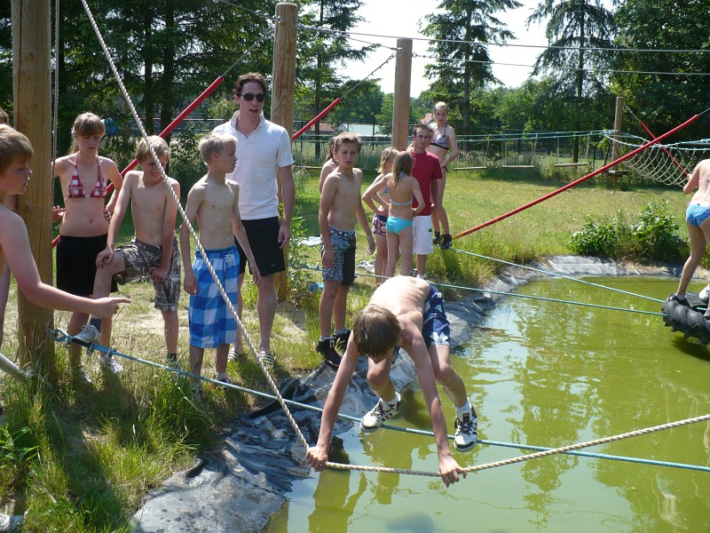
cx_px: 355
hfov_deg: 50.1
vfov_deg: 38.7
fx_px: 759
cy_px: 266
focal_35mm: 37
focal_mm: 6.1
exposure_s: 1/640
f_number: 2.8
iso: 100
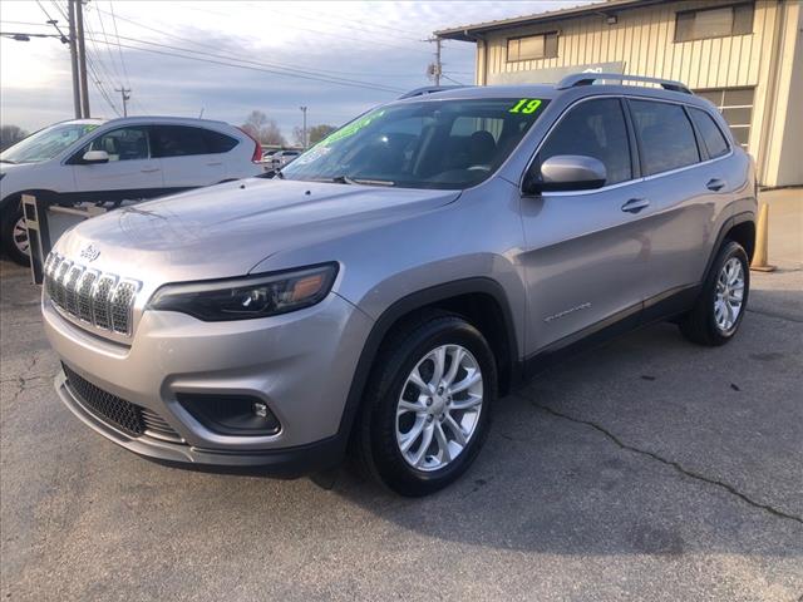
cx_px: 402
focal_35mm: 28
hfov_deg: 63.4
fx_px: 650
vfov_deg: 49.7
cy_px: 301
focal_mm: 3.99
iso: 20
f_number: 1.8
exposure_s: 1/476
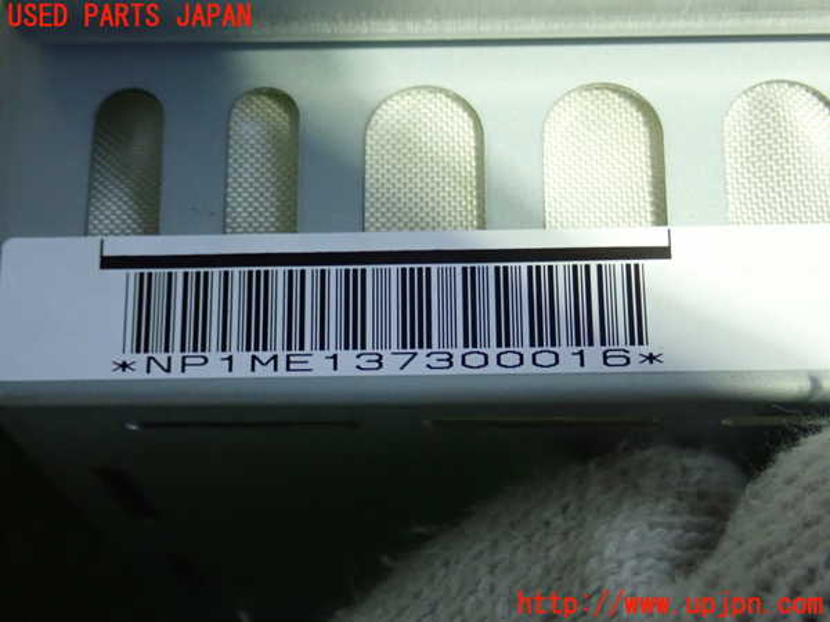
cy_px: 311
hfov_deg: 29.8
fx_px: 1559
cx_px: 415
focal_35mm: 65
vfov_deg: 22.6
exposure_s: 1/15
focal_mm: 11.78
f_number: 3.8
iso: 800
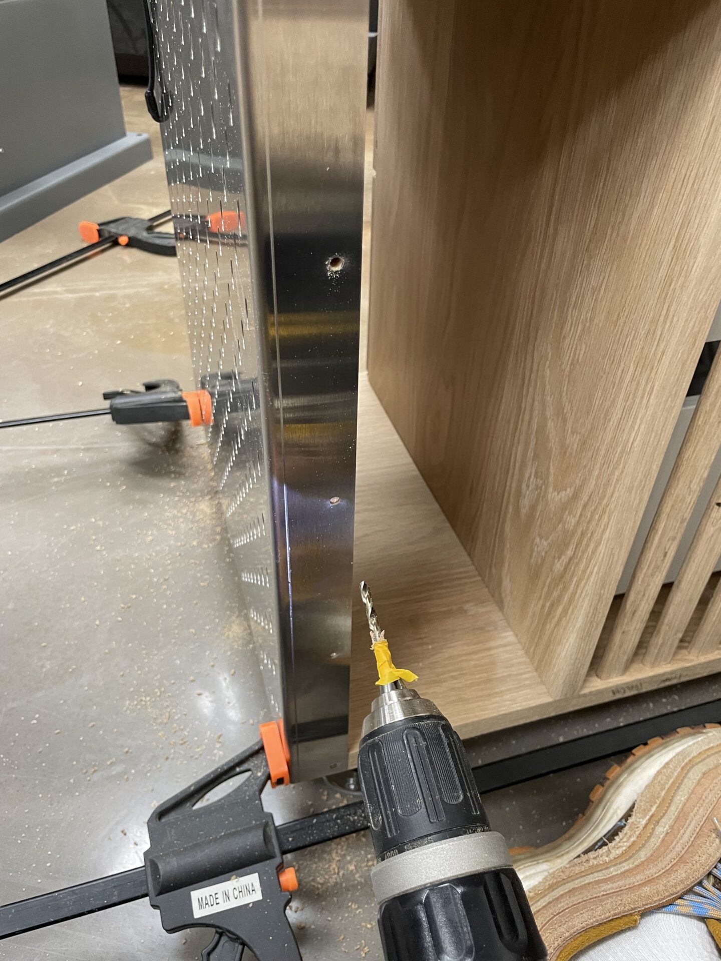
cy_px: 480
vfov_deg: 67.3
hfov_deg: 53.1
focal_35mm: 26
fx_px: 722
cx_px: 360
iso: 200
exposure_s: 1/60
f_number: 1.6
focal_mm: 4.2
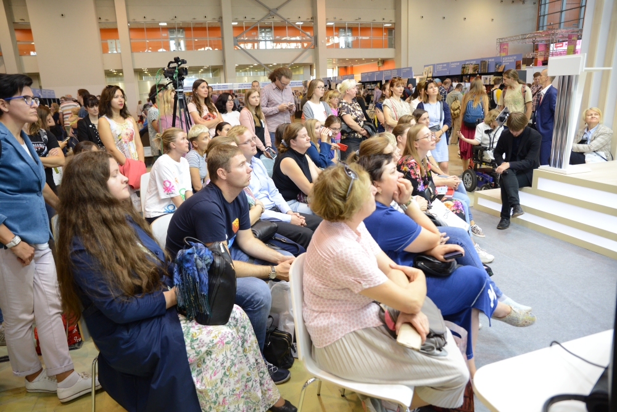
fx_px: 412
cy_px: 206
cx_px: 308
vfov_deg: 53.2
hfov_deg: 73.7
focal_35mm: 24
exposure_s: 1/160
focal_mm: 24
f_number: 4
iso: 1600
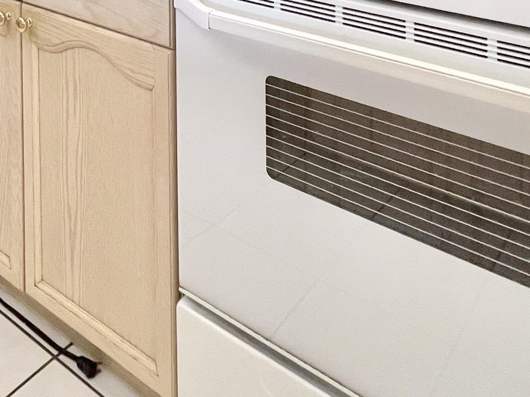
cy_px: -187
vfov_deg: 26.7
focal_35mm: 40
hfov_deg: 45.8
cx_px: 160
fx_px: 612
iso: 250
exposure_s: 1/120
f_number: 1.8
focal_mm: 1.57
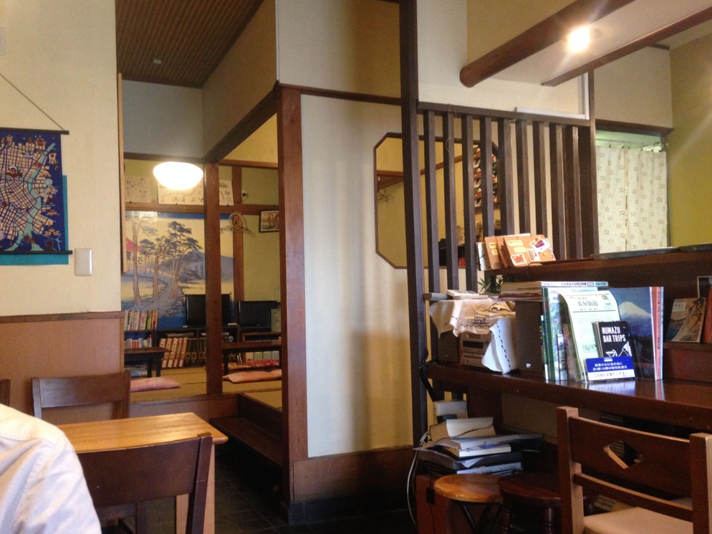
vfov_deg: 41.8
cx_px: 347
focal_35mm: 34
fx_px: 699
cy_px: 268
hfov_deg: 54.0
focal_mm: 4.12
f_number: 2.4
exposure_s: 1/20
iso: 320
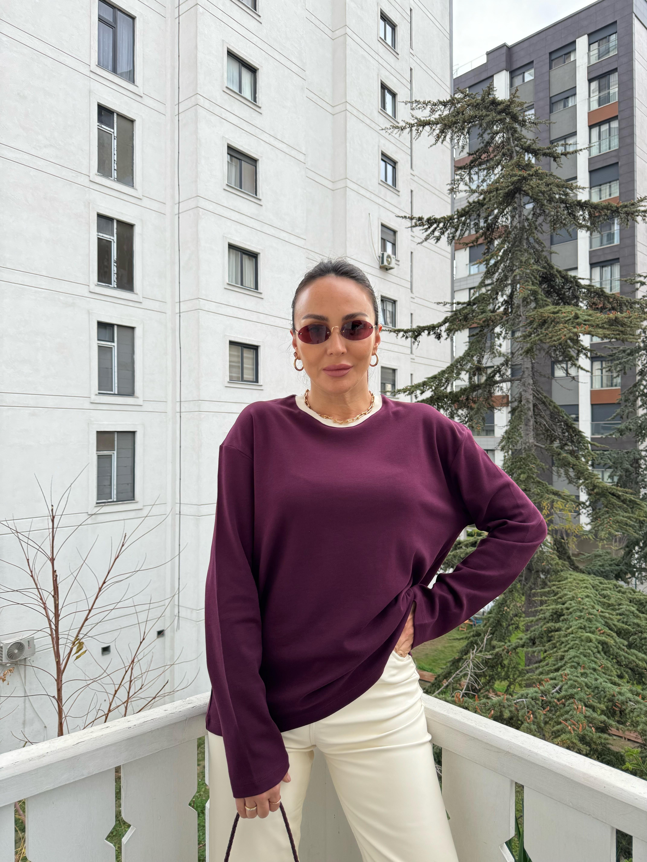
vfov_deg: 71.6
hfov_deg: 56.8
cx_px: 324
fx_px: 598
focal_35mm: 24
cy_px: 431
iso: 100
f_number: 1.78
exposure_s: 1/135
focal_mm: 6.76
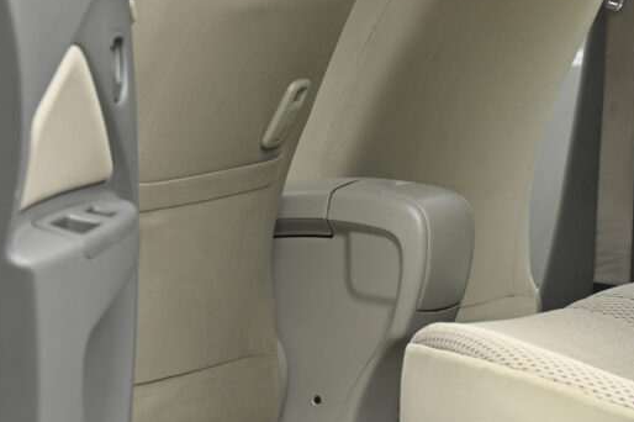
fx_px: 4734
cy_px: 8
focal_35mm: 269
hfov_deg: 7.7
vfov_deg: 5.1
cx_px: 416
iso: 1000
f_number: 7.1
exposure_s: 1/800
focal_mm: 135
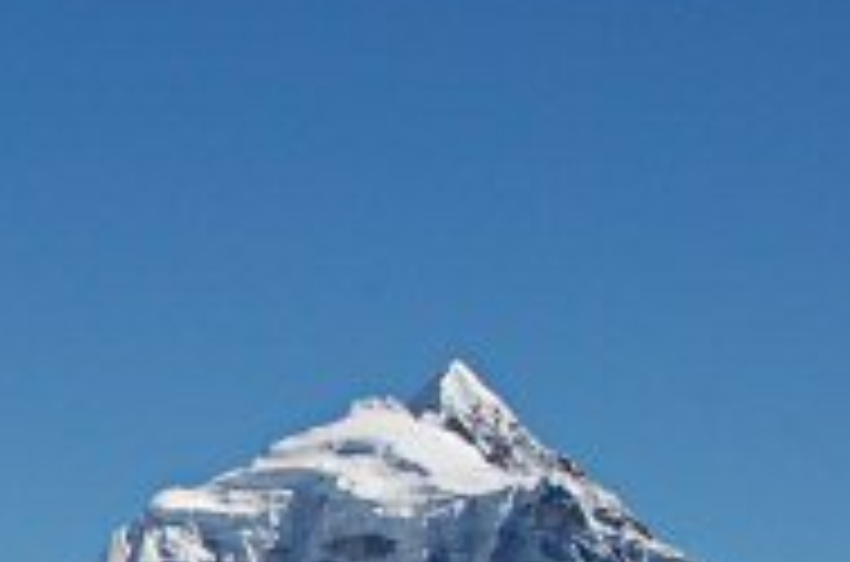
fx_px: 6218
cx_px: -652
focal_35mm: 264
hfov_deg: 7.6
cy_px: 733
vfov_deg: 5.1
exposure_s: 1/500
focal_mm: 46
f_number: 11
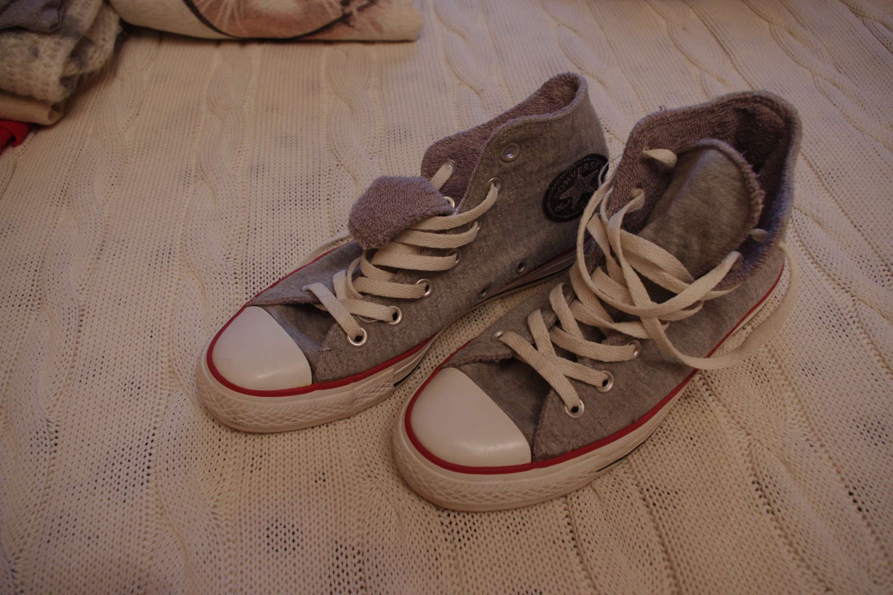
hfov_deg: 67.4
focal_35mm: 27
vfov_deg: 47.9
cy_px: 298
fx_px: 670
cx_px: 446
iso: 800
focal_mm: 18
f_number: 5
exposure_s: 1/50
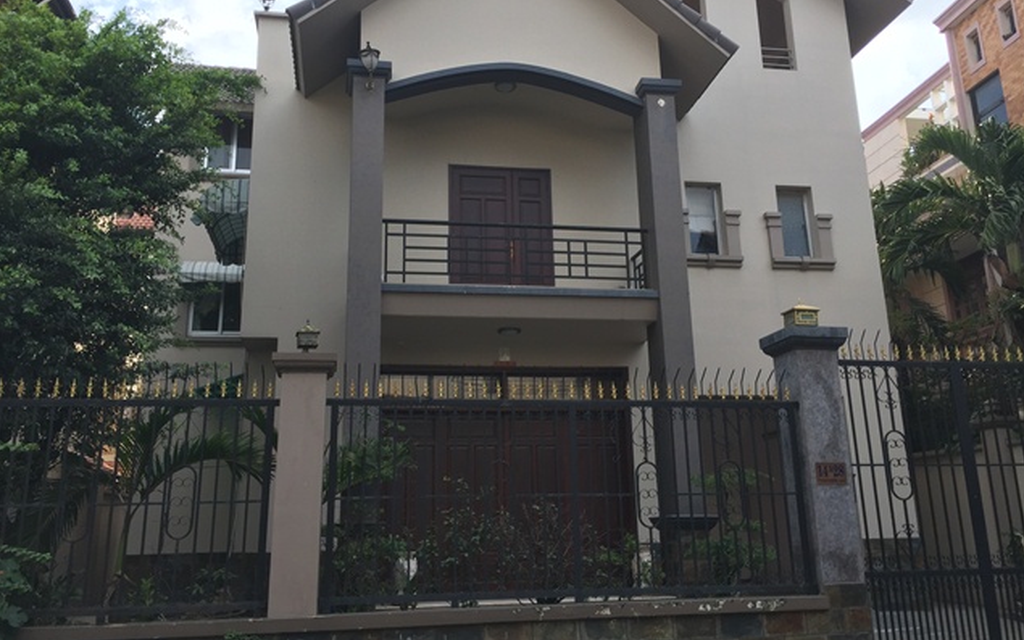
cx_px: 510
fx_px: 865
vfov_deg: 40.5
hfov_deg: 61.2
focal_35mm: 31
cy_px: 284
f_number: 2.2
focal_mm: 4.15
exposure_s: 1/455
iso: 32
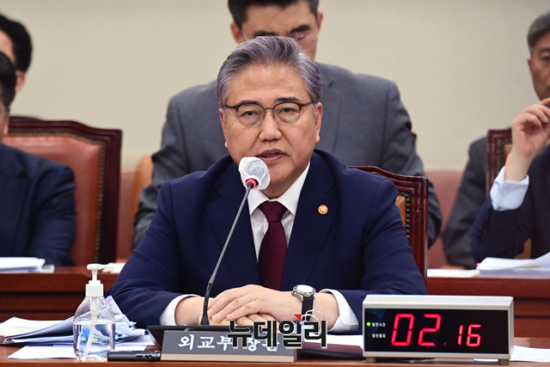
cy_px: 184
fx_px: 6112
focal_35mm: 400
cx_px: 275
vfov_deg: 3.4
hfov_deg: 5.2
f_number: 8
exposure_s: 1/250
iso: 6400
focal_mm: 400
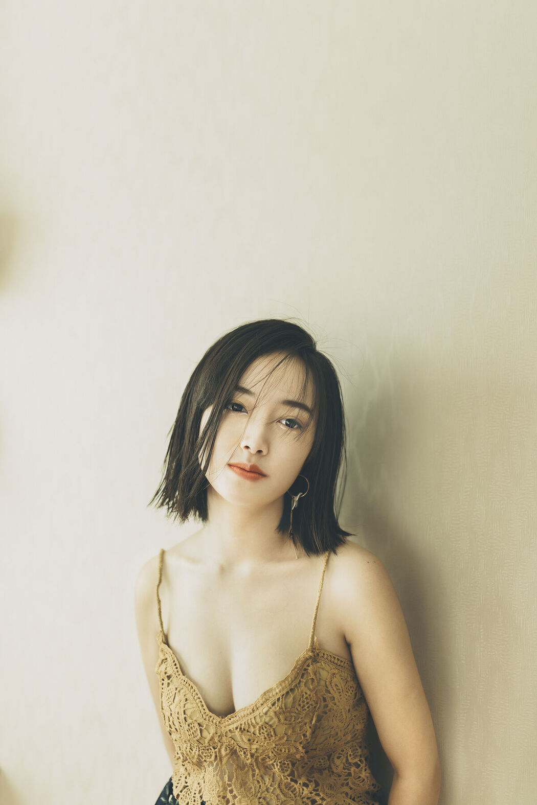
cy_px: 402
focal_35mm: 35
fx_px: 783
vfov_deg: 54.4
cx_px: 268
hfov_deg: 37.9
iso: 100
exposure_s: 1/200
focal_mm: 35
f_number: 1.4
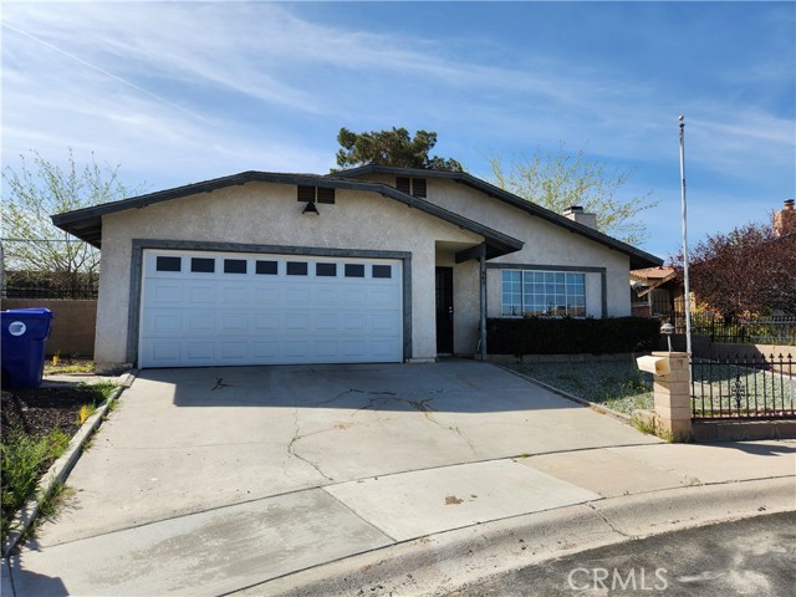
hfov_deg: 73.9
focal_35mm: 23
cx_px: 398
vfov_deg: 58.9
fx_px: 529
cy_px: 298
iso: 20
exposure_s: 1/2140
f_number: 1.8
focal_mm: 5.4
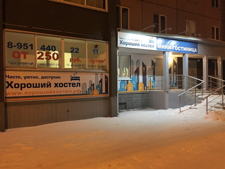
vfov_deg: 48.2
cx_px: 112
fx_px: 188
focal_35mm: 29
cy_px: 84
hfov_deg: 61.7
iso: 250
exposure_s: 1/20
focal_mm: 4.15
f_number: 2.2
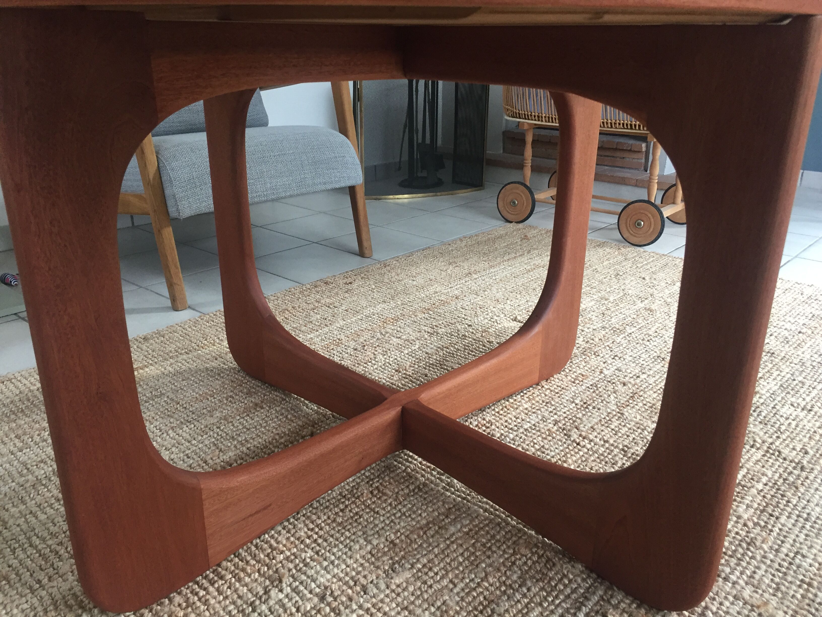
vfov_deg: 48.2
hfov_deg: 61.7
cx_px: 411
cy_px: 308
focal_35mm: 29
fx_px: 689
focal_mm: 4.15
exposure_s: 1/33
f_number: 2.2
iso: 160
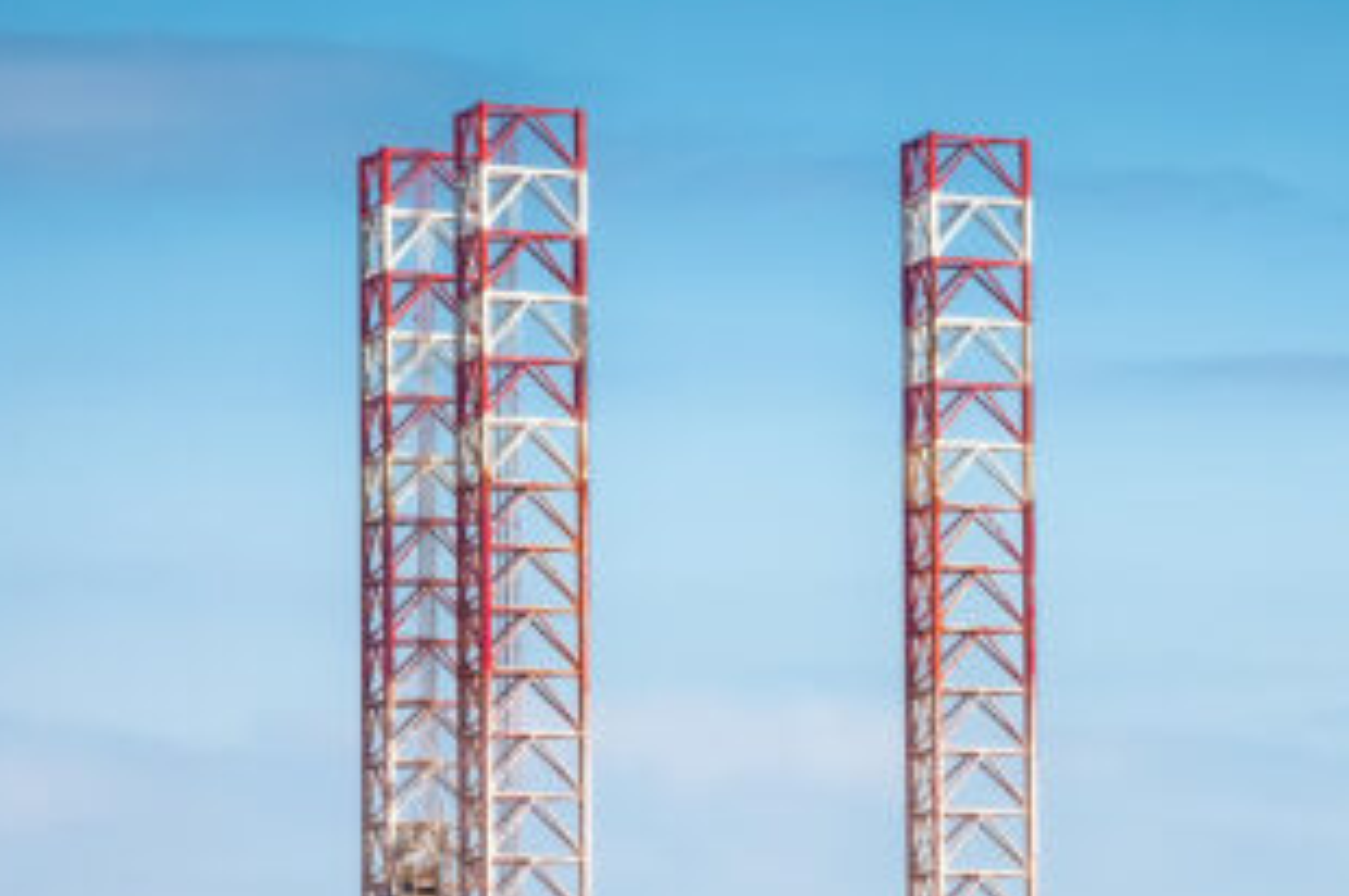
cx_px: 988
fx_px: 18762
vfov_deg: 2.7
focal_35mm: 501
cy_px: 983
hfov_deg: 4.1
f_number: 14
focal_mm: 135
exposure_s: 1/200
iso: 200
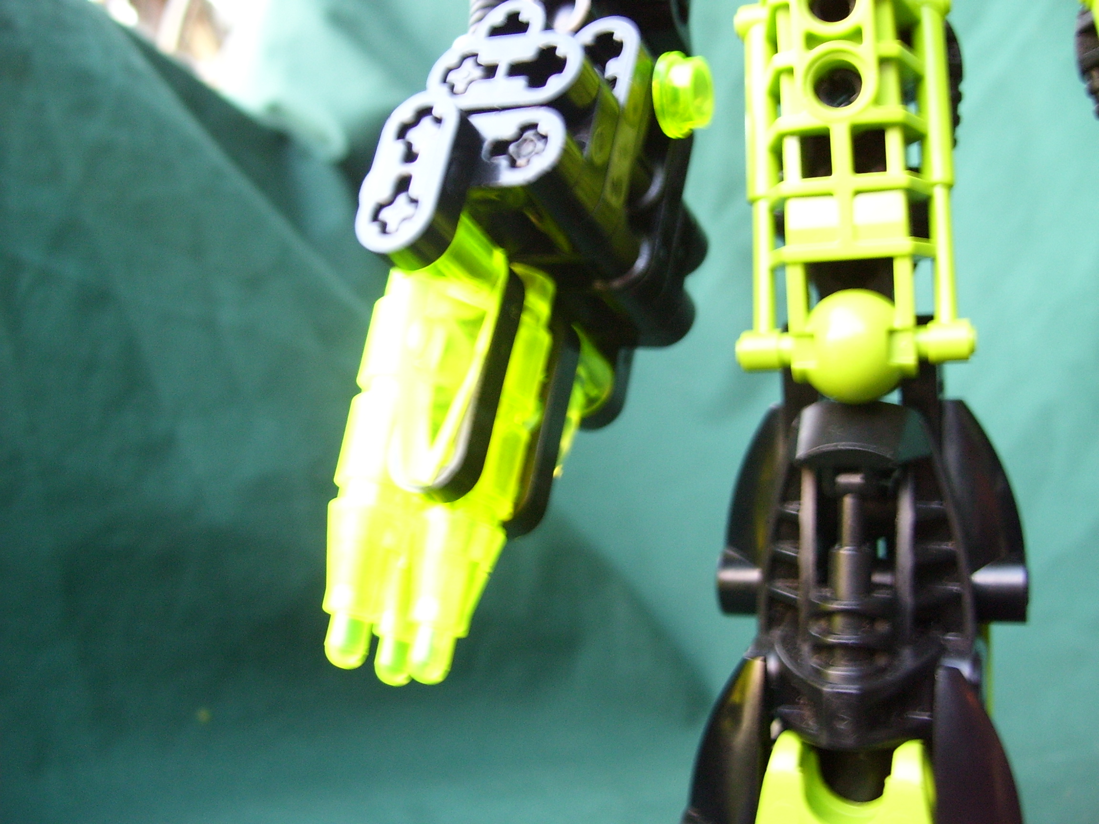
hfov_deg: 51.4
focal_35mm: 36
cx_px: 550
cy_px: 412
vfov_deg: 39.7
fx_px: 1143
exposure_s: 1/10
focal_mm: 6
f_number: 2.7
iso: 160
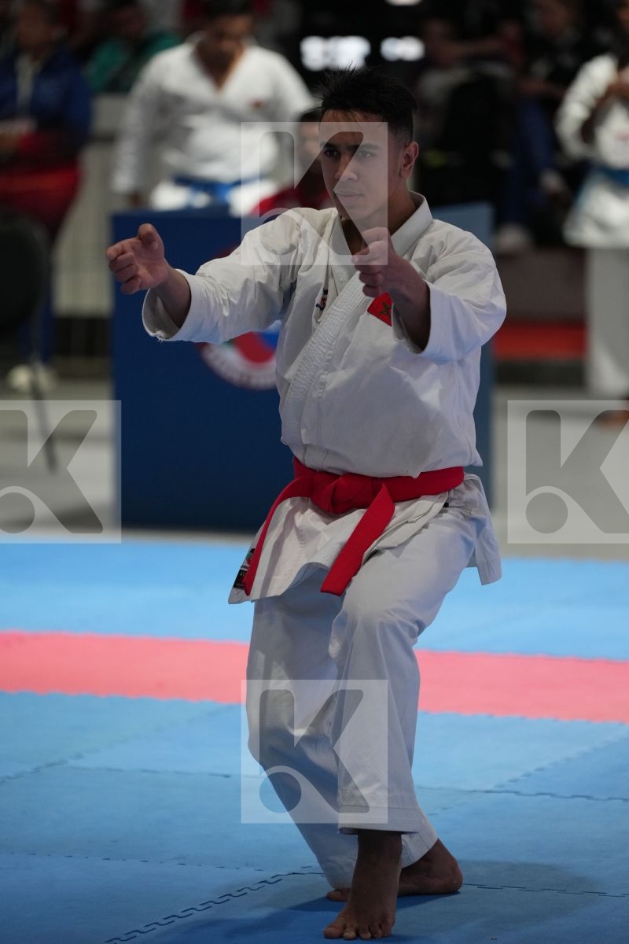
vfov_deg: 10.9
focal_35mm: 188
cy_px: 472
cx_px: 314
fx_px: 4927
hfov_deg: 7.3
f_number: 2.8
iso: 2000
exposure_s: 1/250
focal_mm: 188
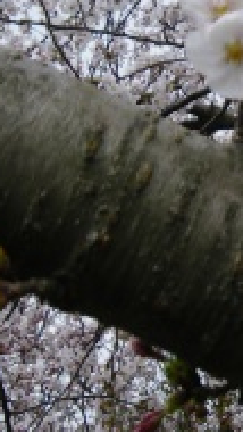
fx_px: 824
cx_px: 334
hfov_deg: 15.8
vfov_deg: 29.2
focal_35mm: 72
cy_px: 159
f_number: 3.5
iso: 50
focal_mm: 5
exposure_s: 1/60
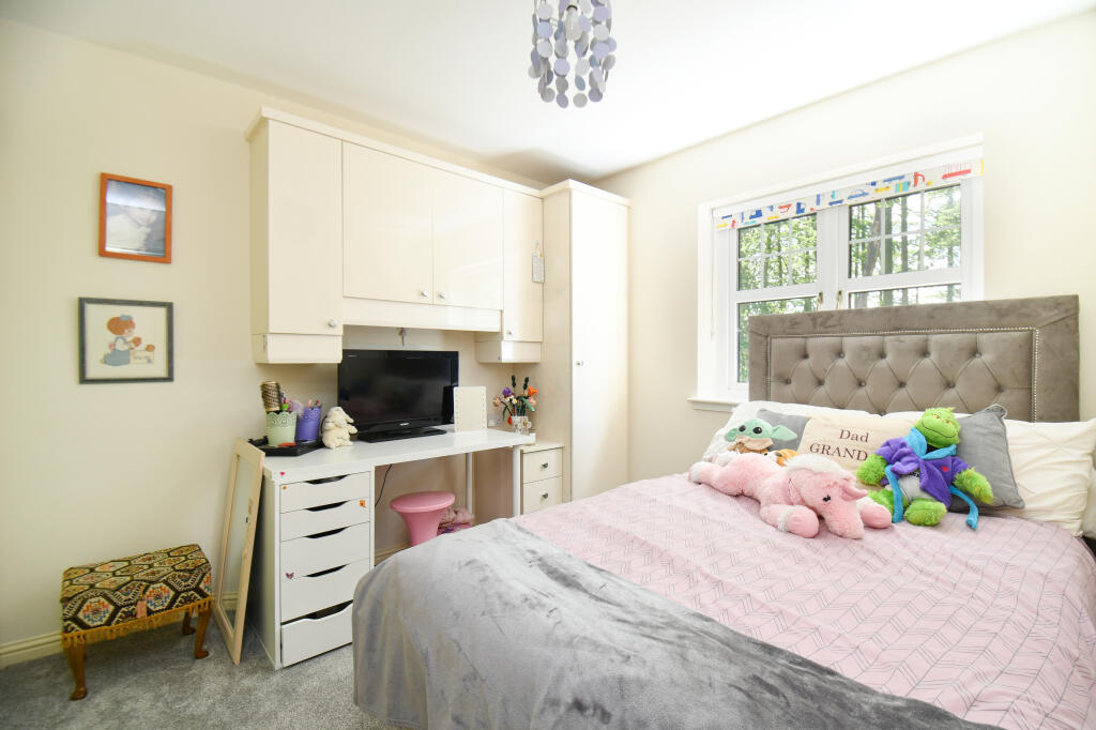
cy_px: 365
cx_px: 548
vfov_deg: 77.3
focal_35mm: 15
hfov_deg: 100.4
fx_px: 456
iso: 320
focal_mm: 10
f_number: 8
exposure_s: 1/5
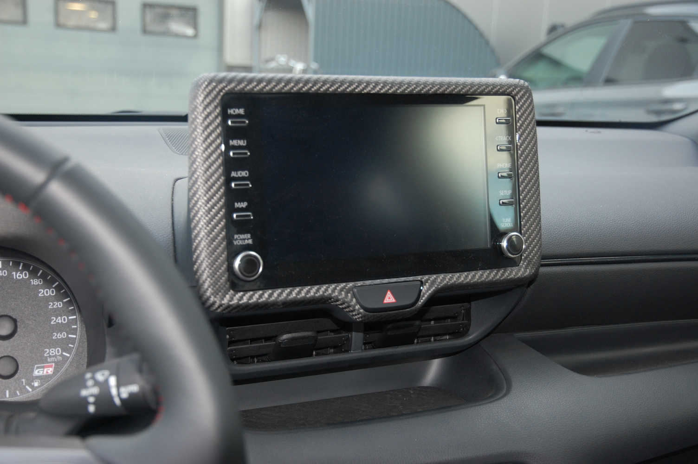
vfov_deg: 29.8
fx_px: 872
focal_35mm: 45
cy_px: 232
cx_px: 349
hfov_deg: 43.6
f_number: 4.5
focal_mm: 30
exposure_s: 1/60
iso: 400
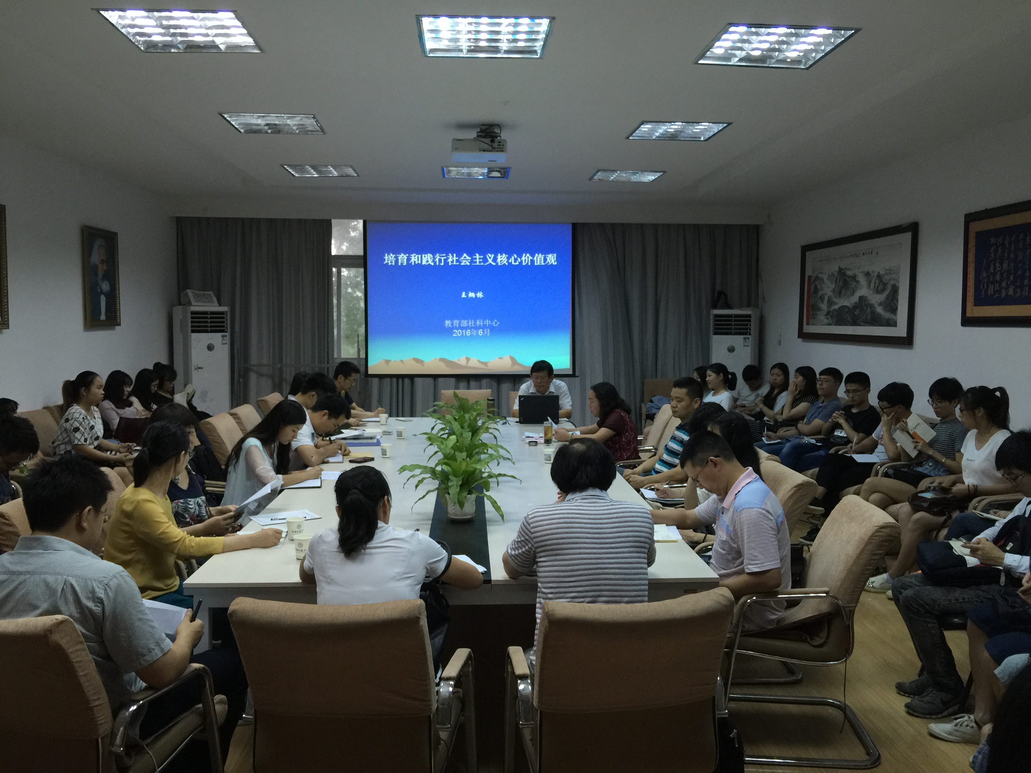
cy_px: 386
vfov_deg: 48.2
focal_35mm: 29
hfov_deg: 61.7
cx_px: 516
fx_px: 864
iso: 80
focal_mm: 4.15
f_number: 2.2
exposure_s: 1/33
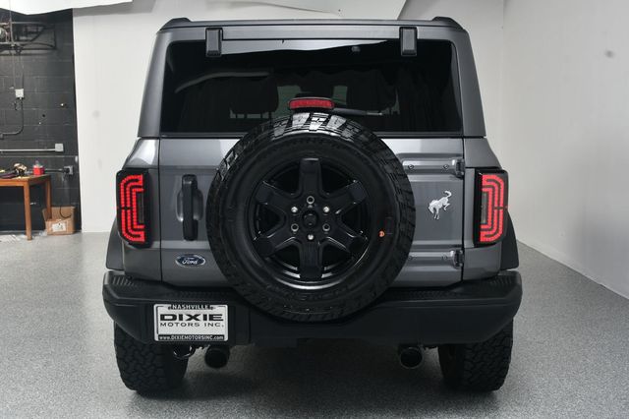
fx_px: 681
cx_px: 314
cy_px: 210
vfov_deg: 34.2
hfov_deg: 49.6
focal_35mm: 39
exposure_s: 1/160
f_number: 10
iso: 100
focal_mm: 26
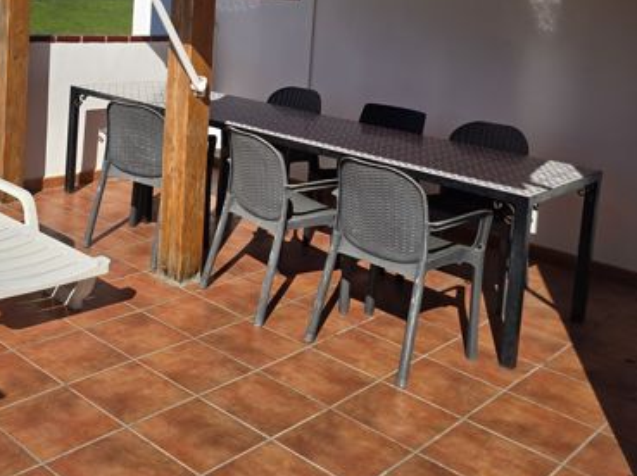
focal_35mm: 44
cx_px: 153
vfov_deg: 31.5
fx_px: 809
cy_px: 64
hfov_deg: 41.6
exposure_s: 1/1505
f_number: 1.7
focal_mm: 6.3
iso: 12
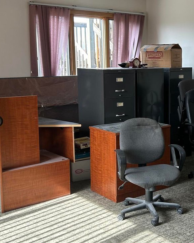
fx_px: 380
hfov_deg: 27.8
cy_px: 109
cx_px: 165
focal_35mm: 53
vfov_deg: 35.3
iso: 50
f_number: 1.5
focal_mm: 5.7
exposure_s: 1/121
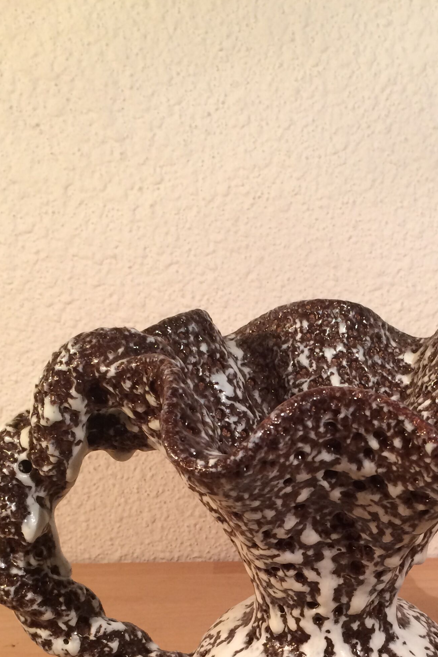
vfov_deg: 37.9
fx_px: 912
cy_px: 542
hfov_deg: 26.6
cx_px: 342
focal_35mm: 50
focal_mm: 4.15
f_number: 2.2
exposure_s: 1/33
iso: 64
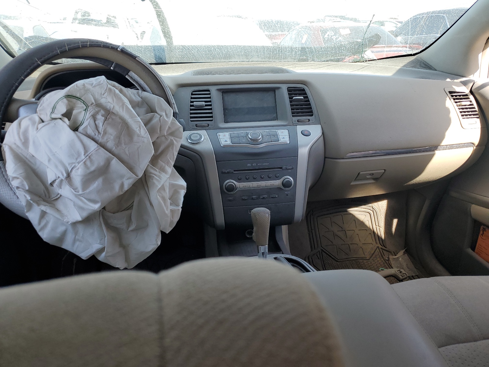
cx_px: 244
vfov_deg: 53.1
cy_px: 184
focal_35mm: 26
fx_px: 367
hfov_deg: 67.3
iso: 50
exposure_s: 1/500
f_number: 1.5
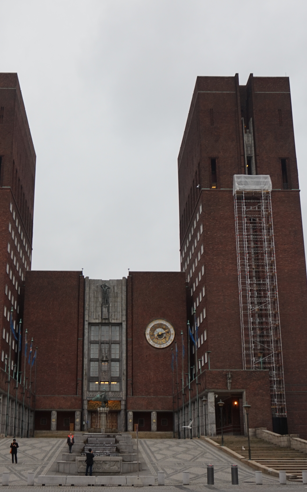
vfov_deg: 42.8
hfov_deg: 27.4
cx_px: 110
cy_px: 263
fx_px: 627
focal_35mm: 47
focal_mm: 19
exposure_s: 1/60
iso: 125
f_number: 4
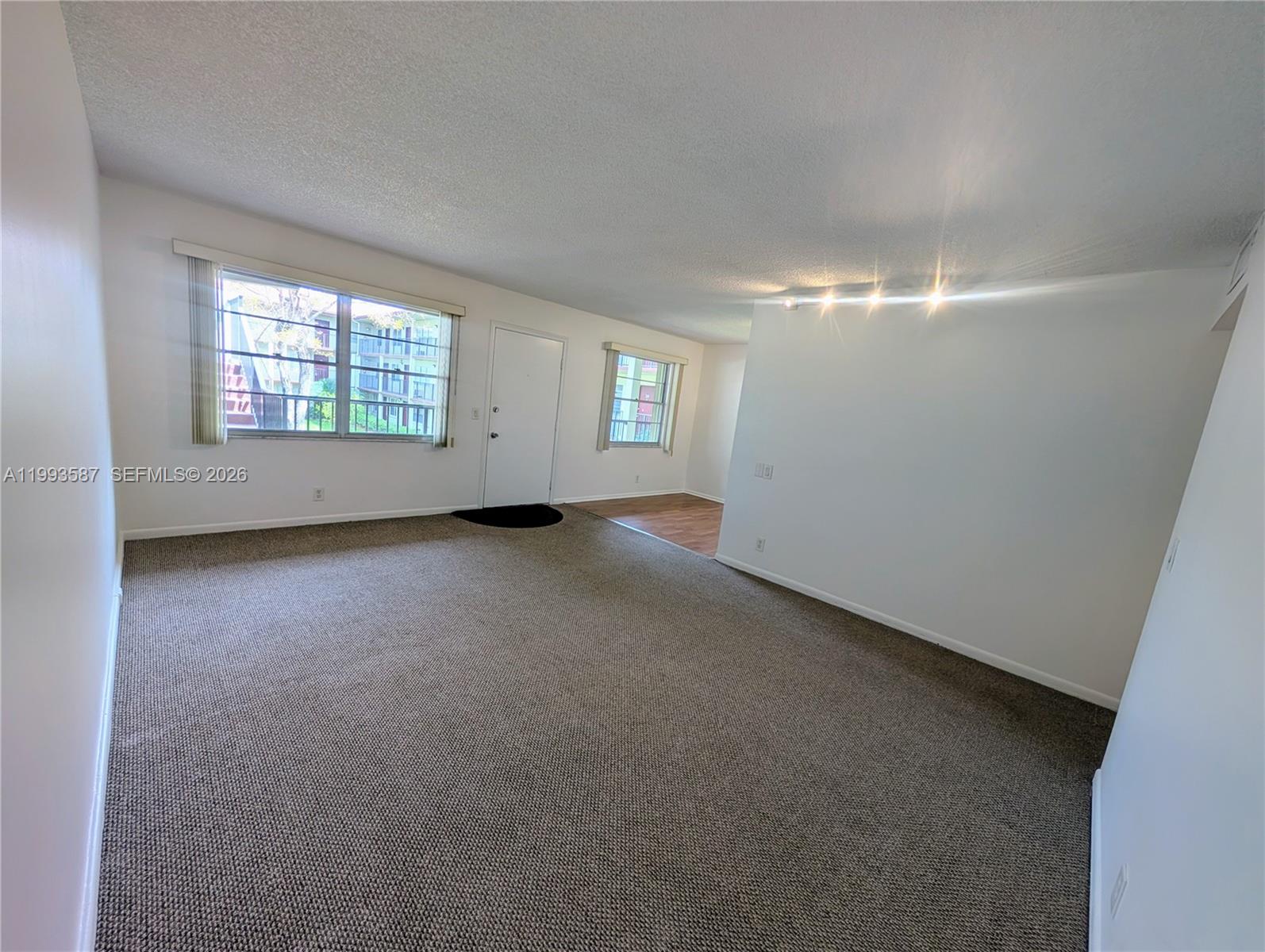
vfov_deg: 94.6
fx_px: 439
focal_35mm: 12
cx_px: 632
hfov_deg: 110.5
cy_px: 476
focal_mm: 2.02
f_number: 1.7
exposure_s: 1/170
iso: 53
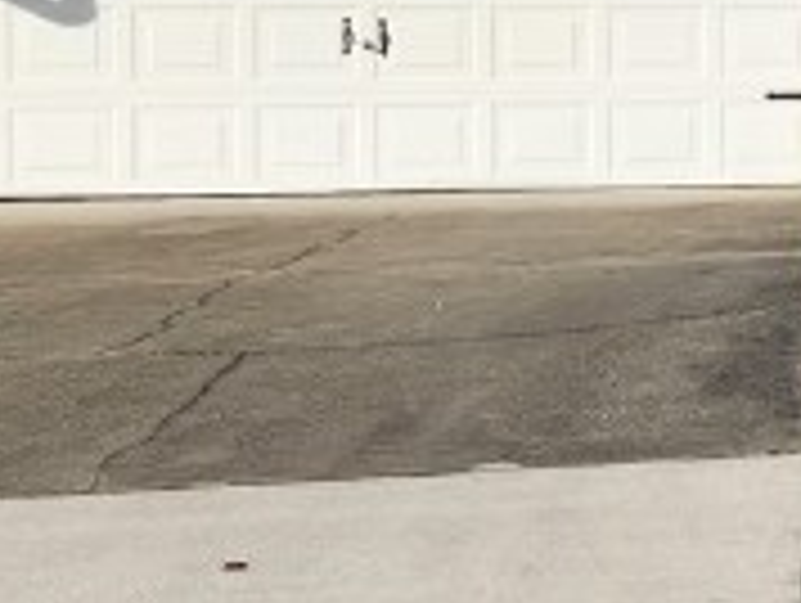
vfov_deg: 11.2
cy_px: 72
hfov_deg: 12.7
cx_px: 1710
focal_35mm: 132
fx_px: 3059
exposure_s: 1/2410
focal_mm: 5.4
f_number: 1.8
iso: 20
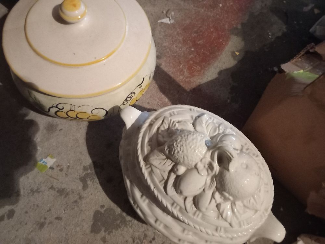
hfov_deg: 65.3
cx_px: 162
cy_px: 122
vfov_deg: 51.4
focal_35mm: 27
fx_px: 253
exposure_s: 1/14.3
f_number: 1.8
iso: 1600
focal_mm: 4
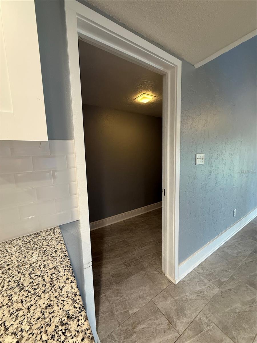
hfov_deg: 85.7
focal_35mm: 14
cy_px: 172
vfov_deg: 102.1
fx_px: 139
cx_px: 128
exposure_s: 1/67
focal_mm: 2.22
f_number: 2.2
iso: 320
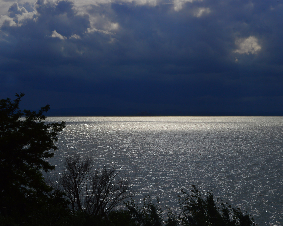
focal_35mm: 75
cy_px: 113
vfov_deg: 20.4
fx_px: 628
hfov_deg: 25.3
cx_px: 170
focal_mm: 44
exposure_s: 1/200
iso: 100
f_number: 22
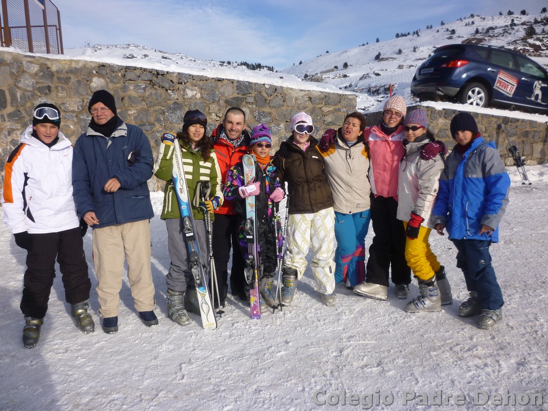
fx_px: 459
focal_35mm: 29
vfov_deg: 48.2
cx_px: 274
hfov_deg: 61.7
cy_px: 206
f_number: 4
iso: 80
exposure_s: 1/500
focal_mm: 5.2
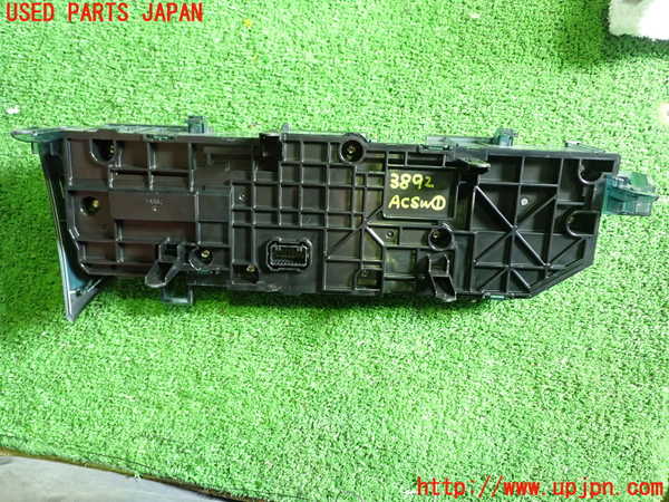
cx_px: 334
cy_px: 251
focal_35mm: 30
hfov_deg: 60.0
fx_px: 580
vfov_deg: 46.8
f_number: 2.3
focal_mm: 5.4
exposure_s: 1/30
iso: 400
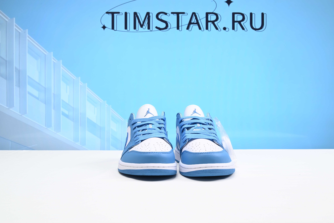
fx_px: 343
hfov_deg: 51.9
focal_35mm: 37
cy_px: 112
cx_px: 167
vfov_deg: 36.0
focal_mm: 37
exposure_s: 1/2
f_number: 16
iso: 100
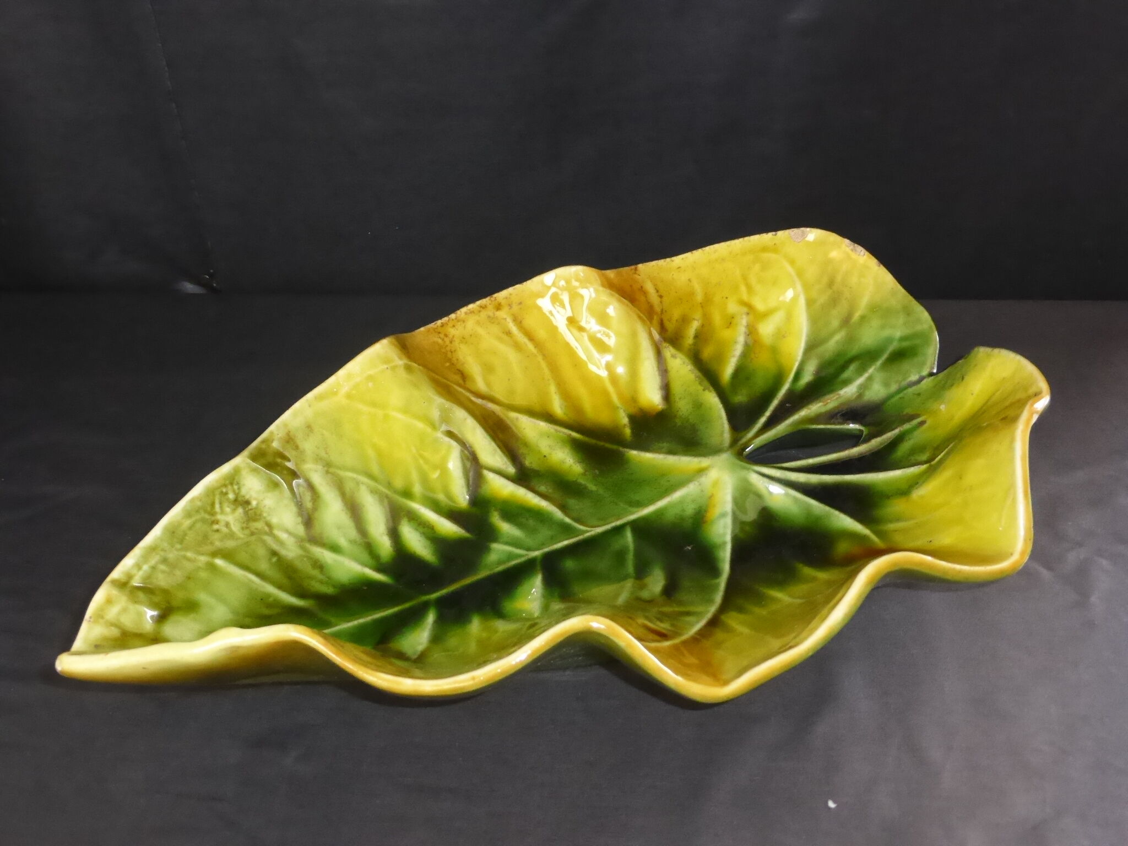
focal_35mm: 39
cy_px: 423
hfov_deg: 47.9
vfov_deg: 36.8
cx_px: 564
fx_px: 1271
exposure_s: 1/60
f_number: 3.9
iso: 800
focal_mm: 6.9
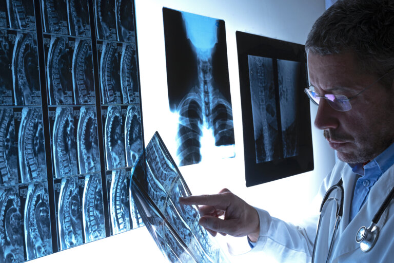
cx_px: 197
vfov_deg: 24.6
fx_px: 602
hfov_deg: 36.2
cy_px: 132
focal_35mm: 55
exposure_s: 1/160
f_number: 16
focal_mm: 55
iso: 100
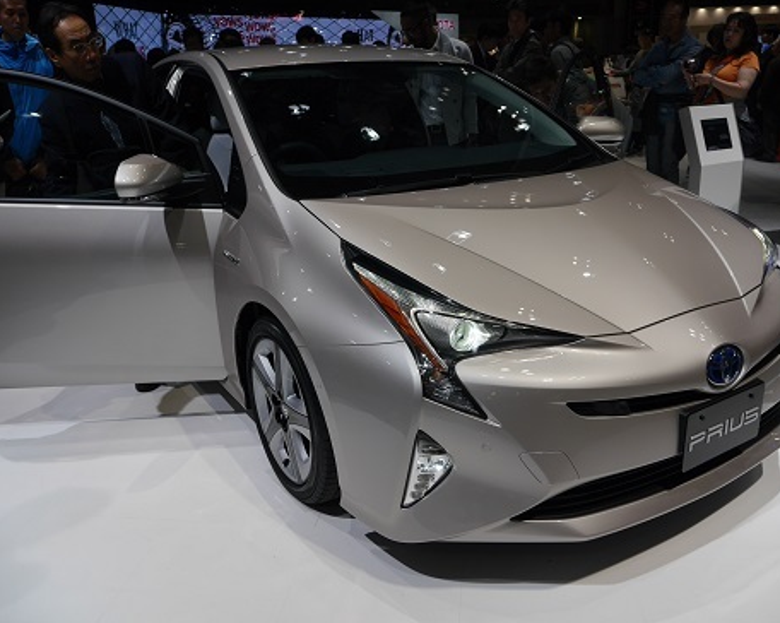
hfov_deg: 58.8
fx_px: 692
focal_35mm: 30
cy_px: 304
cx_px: 411
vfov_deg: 48.4
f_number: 5
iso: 160
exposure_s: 1/160
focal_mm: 14
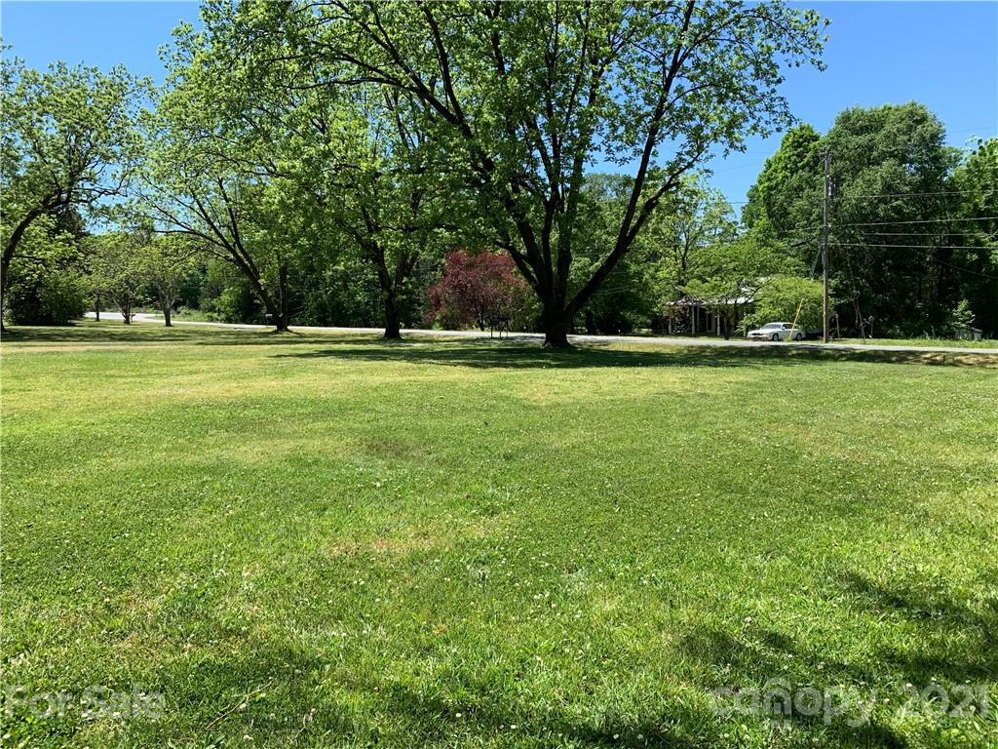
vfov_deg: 53.1
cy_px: 374
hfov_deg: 67.3
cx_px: 499
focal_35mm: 26
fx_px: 750
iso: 25
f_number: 1.8
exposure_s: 1/1021
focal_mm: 4.25
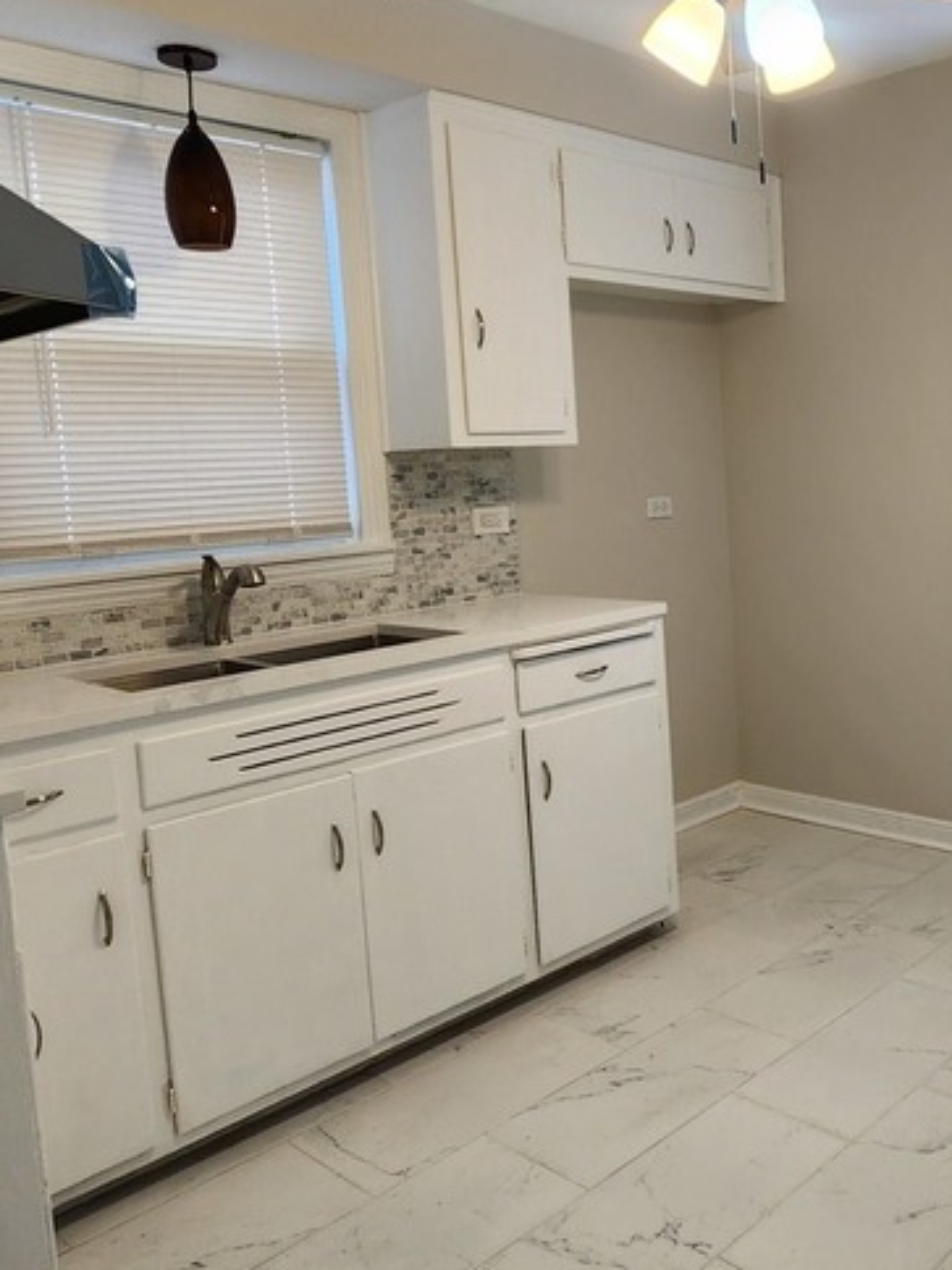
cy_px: 567
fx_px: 1063
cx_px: 805
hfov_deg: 45.0
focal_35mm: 29
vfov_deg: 61.5
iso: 100
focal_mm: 2.2
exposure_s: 1/60
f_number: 2.2
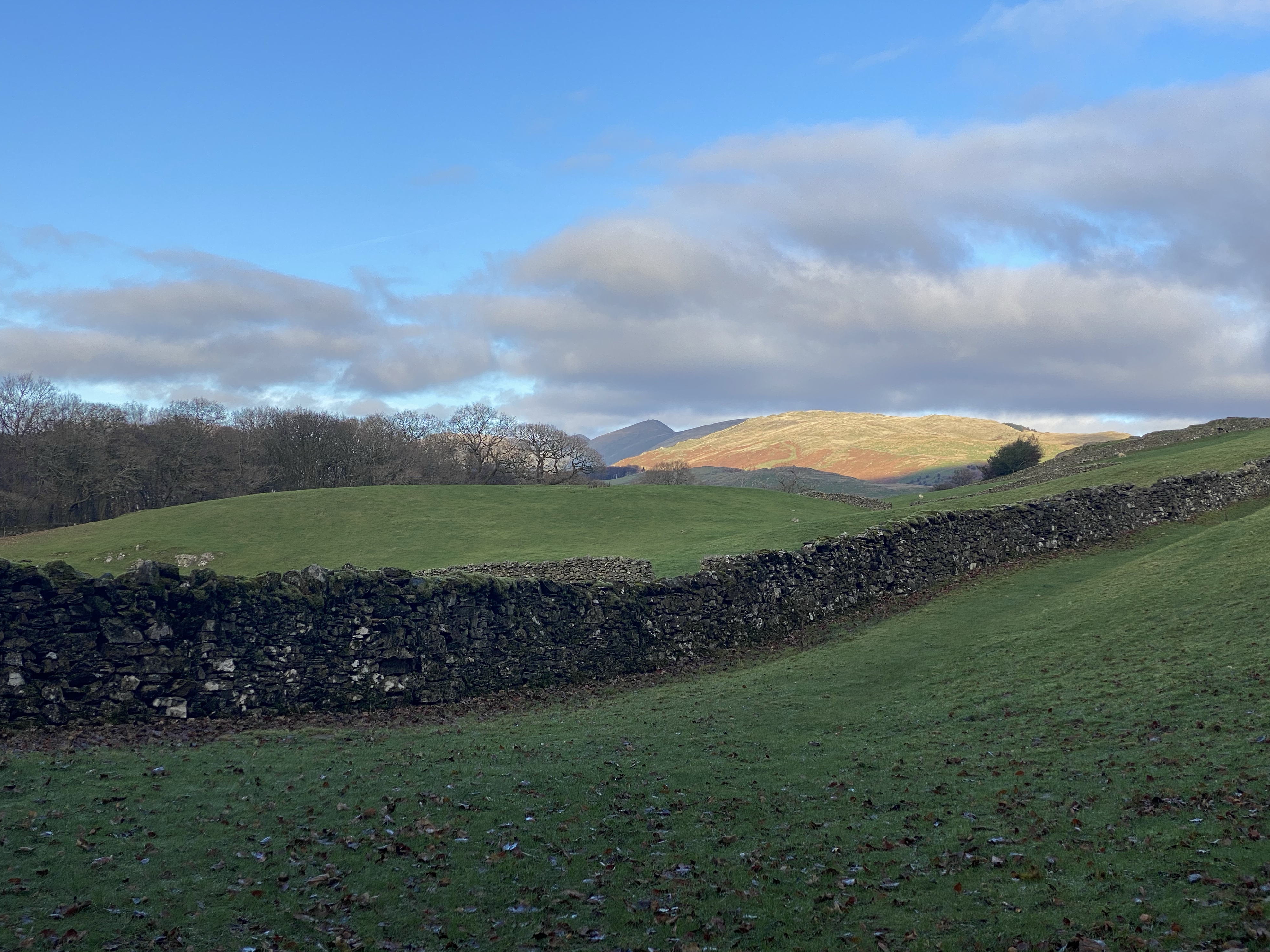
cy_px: 479
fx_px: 1944
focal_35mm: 53
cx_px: 634
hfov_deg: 36.2
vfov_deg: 27.5
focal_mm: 6
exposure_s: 1/940
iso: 20
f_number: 2
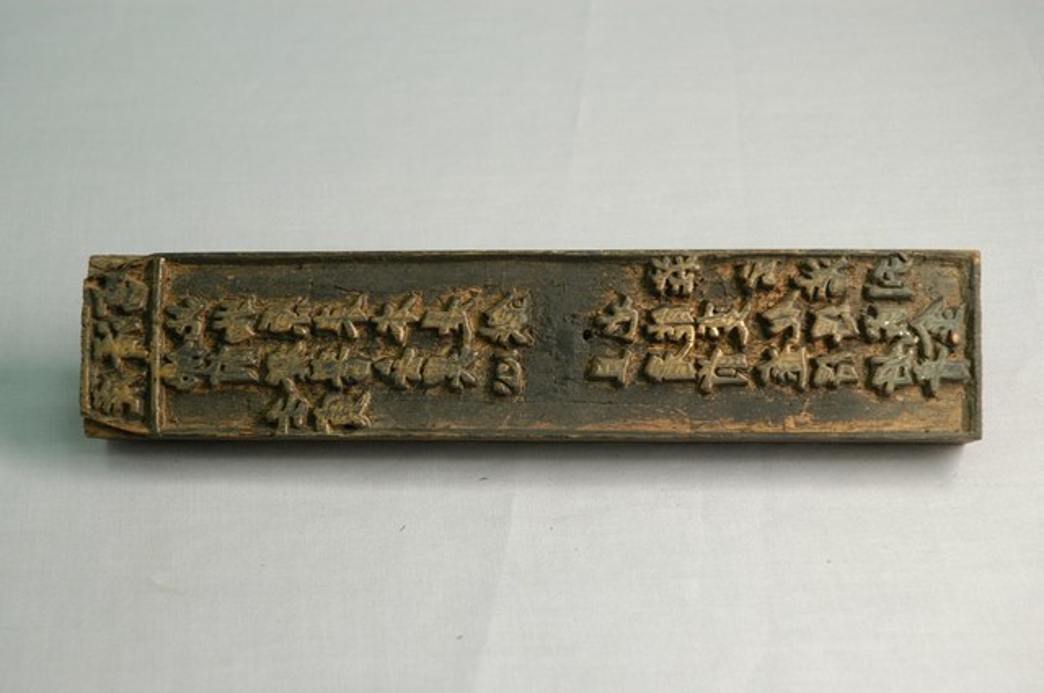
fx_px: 2694
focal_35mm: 93
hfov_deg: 21.9
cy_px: 346
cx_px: 522
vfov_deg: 14.7
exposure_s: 1/20
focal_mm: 62
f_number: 7.1
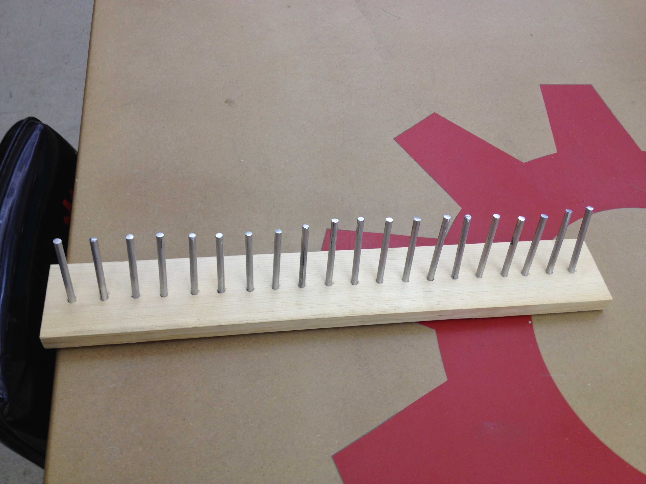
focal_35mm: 35
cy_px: 242
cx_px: 323
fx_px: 653
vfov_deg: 40.7
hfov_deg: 52.6
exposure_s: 1/24
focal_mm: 4.28
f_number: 2.4
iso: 50
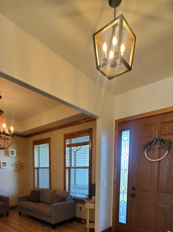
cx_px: 77
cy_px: 183
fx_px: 147
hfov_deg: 60.9
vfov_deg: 69.5
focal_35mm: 22
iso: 160
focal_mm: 1.8
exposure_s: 1/60
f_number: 2.2
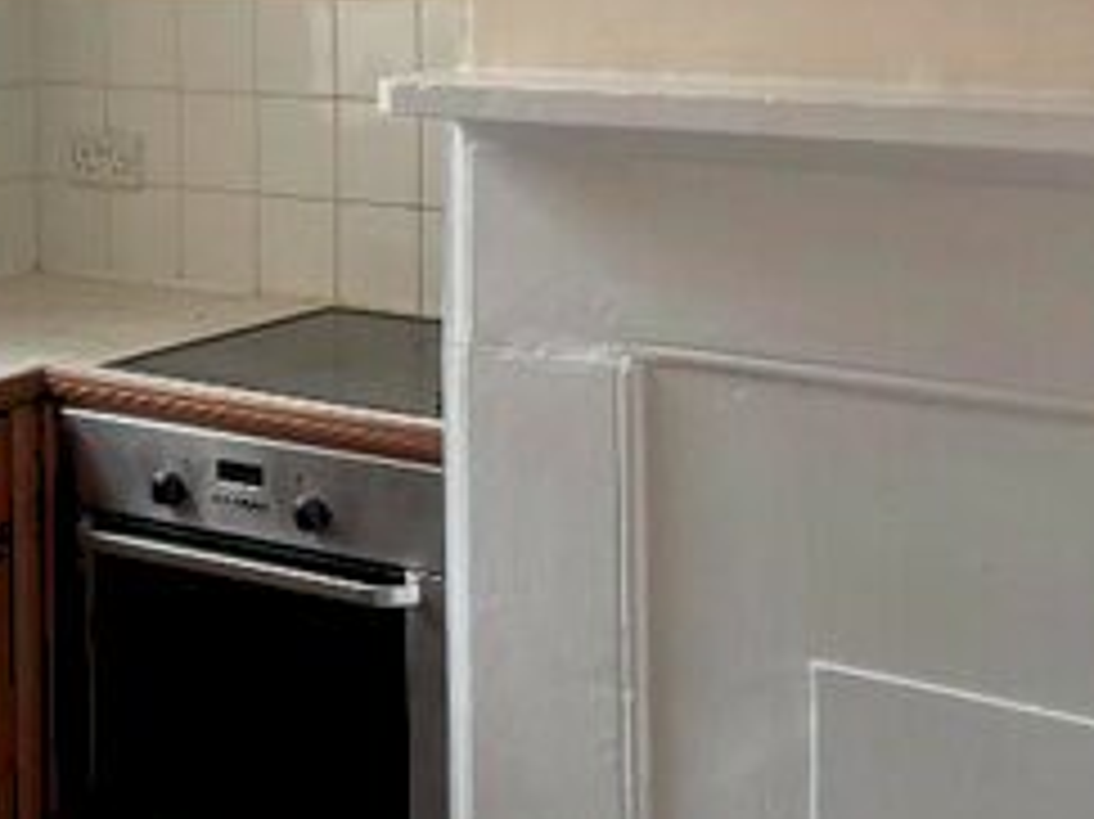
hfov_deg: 25.9
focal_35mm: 75
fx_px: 2369
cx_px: 360
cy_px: 47
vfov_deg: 19.2
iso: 125
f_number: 1.6
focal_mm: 4.2
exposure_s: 1/104
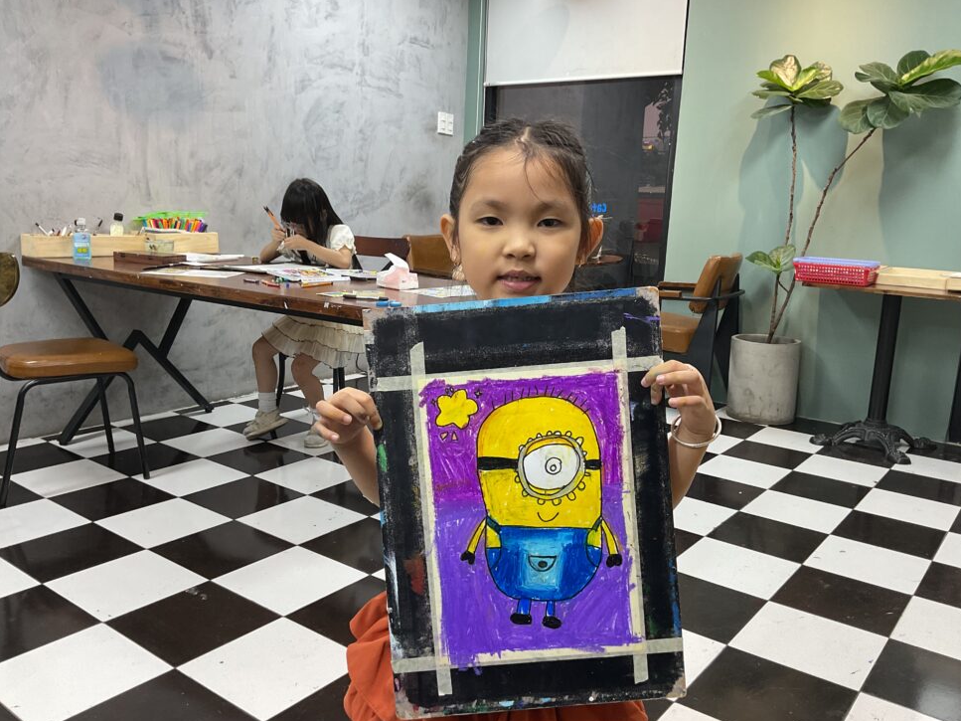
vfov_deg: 46.8
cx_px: 479
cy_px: 367
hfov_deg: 60.0
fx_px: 833
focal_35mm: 30
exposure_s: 1/60
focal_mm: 3
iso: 50
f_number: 1.8
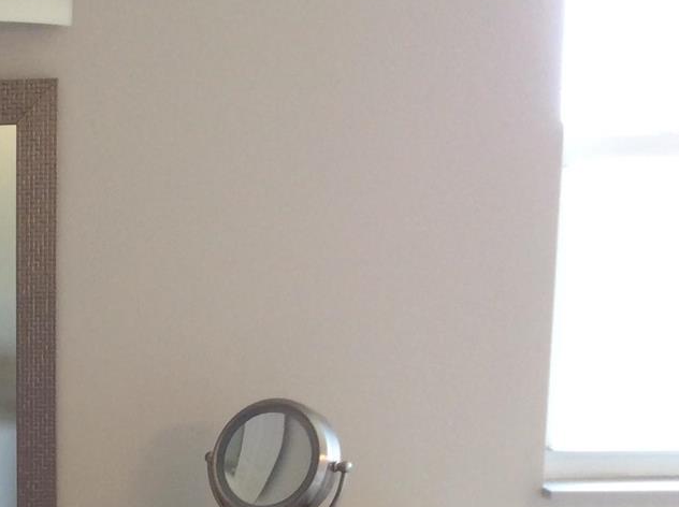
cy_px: 590
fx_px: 1586
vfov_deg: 17.4
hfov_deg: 22.3
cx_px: -139
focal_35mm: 81
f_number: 2.4
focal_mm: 3.3
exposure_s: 1/24
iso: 50
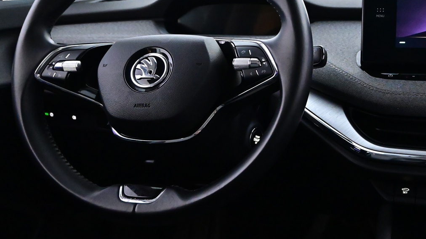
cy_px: 111
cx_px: 287
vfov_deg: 22.7
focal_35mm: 53
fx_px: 597
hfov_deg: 38.8
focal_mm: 21
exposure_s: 1/50
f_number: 4
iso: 6400
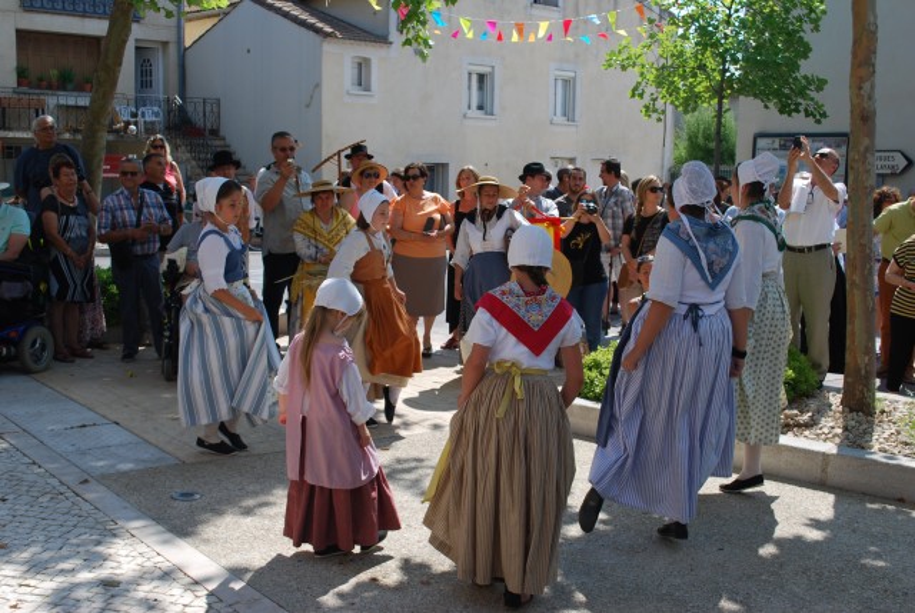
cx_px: 458
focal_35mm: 42
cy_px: 306
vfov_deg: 32.0
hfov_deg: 46.3
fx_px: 1069
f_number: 7.1
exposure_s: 1/200
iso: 100
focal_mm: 28
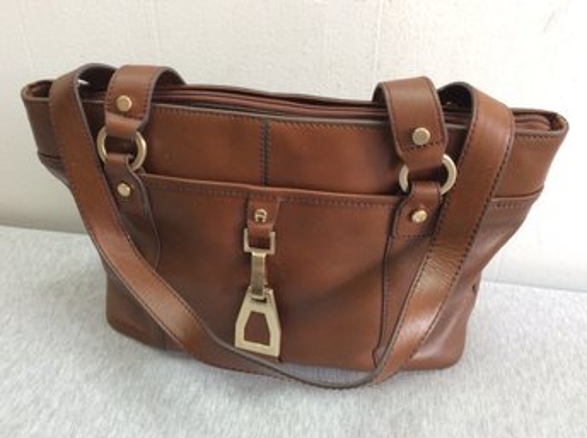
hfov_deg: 56.9
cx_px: 294
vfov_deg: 44.1
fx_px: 542
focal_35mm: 32
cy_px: 219
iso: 40
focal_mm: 3.3
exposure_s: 1/24
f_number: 2.4
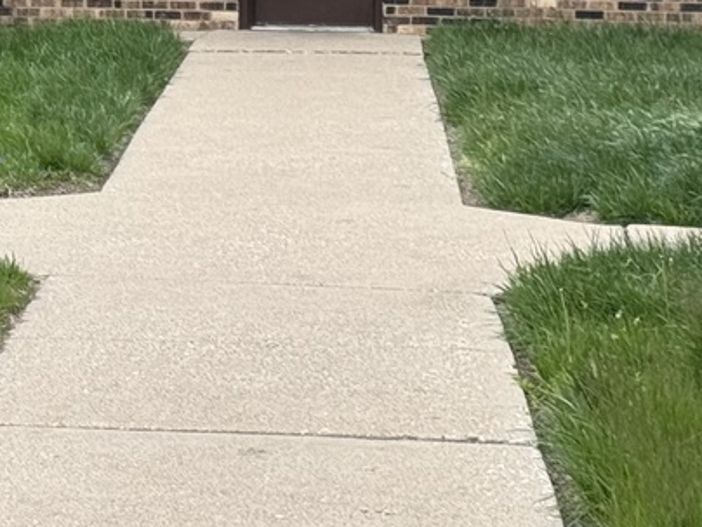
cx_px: 73
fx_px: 3468
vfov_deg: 8.5
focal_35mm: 171
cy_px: -301
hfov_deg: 11.5
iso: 64
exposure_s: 1/633
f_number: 1.78
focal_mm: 6.76
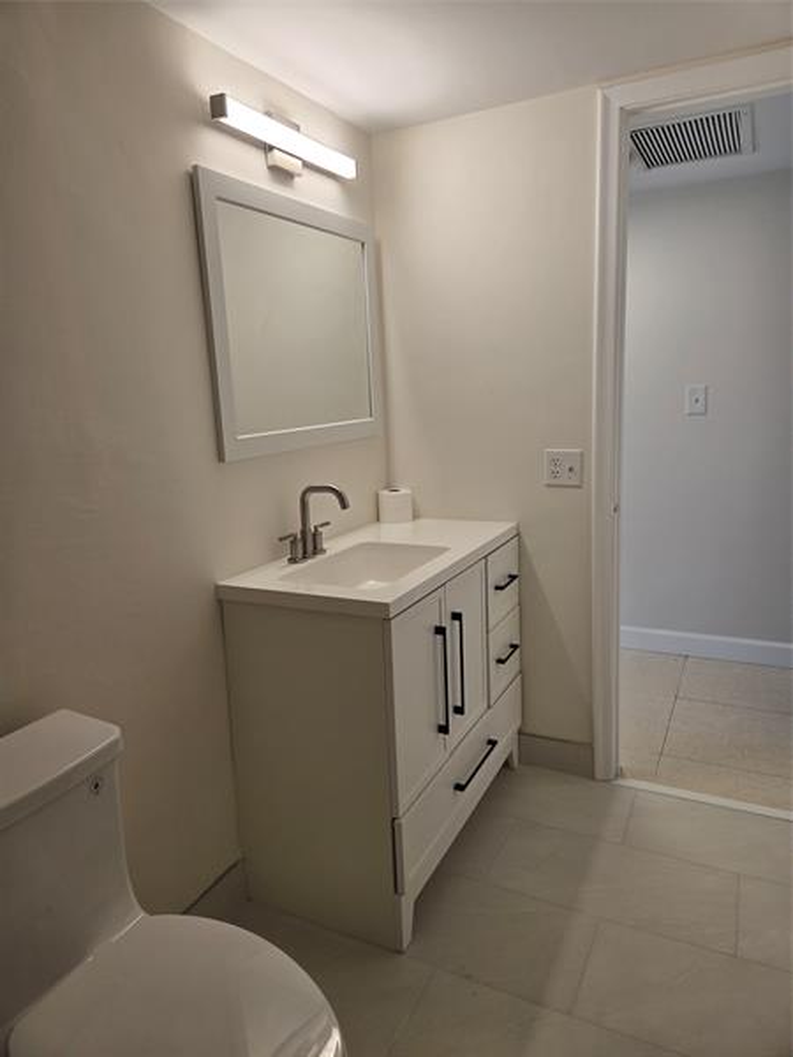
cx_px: 396
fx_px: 703
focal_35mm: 23
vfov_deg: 73.9
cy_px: 528
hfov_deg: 58.9
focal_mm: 5.4
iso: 32
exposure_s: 1/120
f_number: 1.8
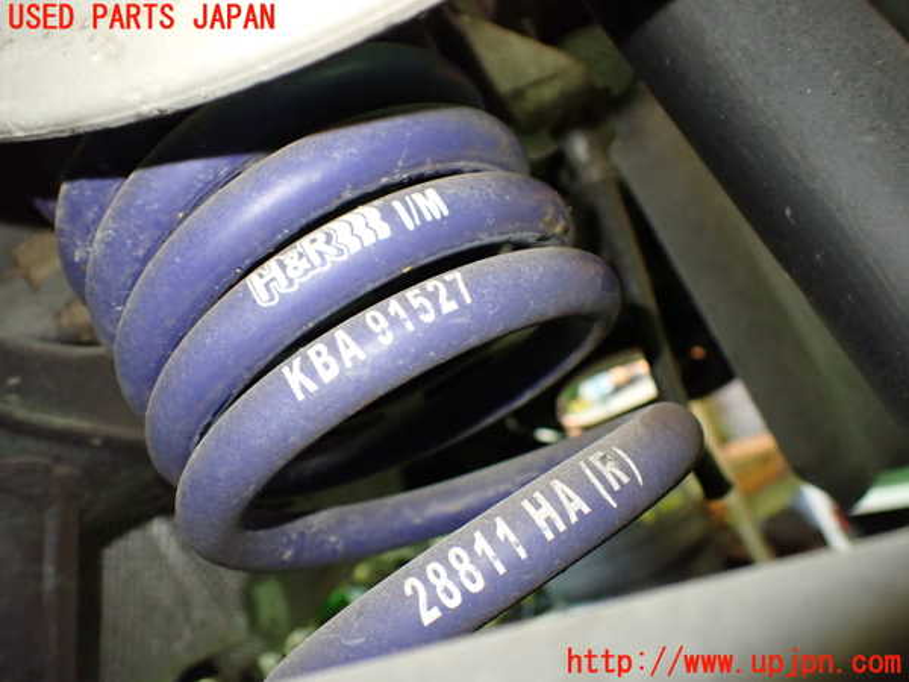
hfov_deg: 60.0
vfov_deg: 46.8
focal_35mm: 30
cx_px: 454
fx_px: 788
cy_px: 341
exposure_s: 1/50
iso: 800
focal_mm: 5.4
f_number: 2.3
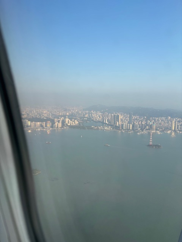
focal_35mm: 26
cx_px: 91
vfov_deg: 67.3
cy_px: 121
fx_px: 182
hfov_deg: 53.1
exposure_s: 1/1543
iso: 50
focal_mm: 5.96
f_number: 1.6
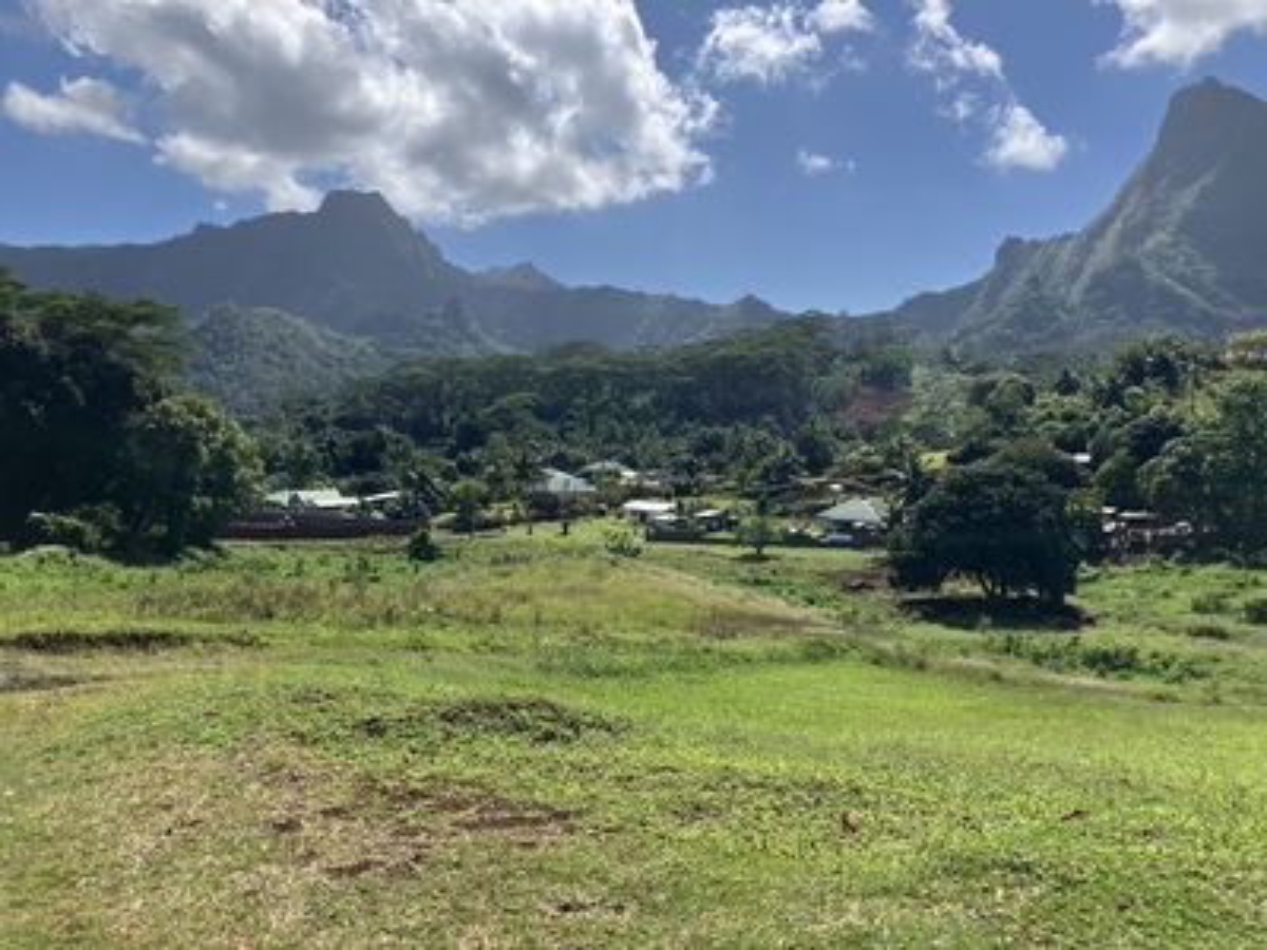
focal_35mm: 28
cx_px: 634
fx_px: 1025
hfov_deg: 63.4
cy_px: 475
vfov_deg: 49.7
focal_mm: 3.99
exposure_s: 1/3040
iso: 32
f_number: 1.8
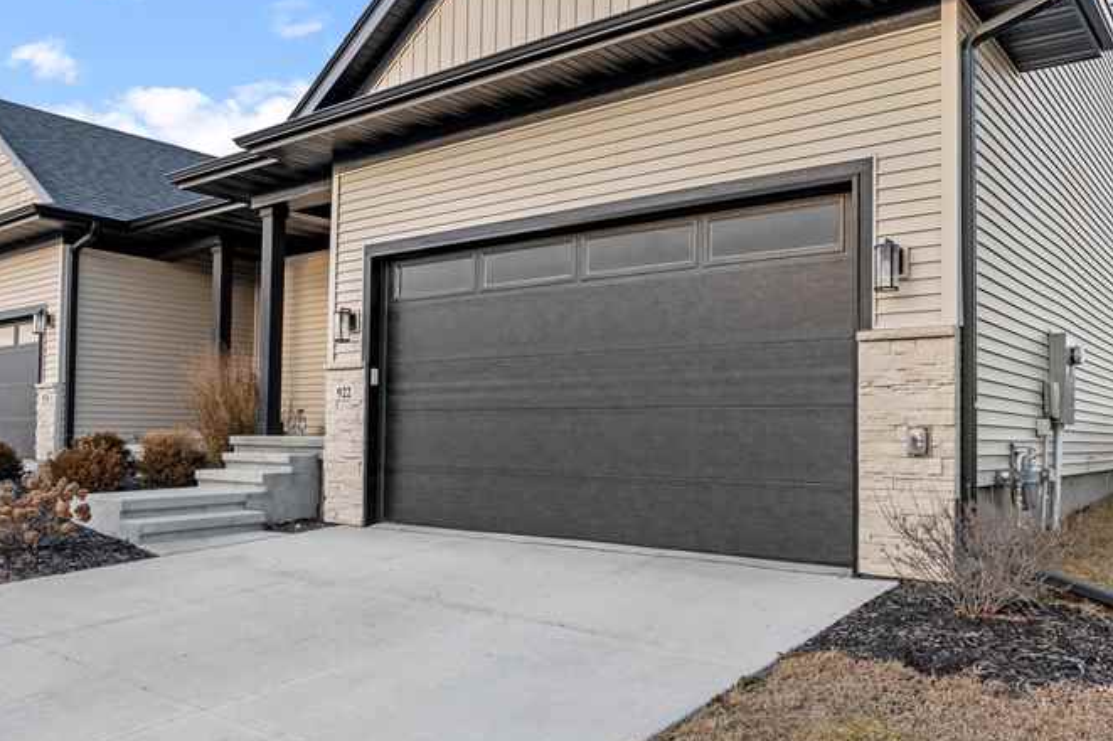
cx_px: 604
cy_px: 400
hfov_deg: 60.2
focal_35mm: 31
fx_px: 958
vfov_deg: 42.3
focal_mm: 16
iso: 250
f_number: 9
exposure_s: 1/125
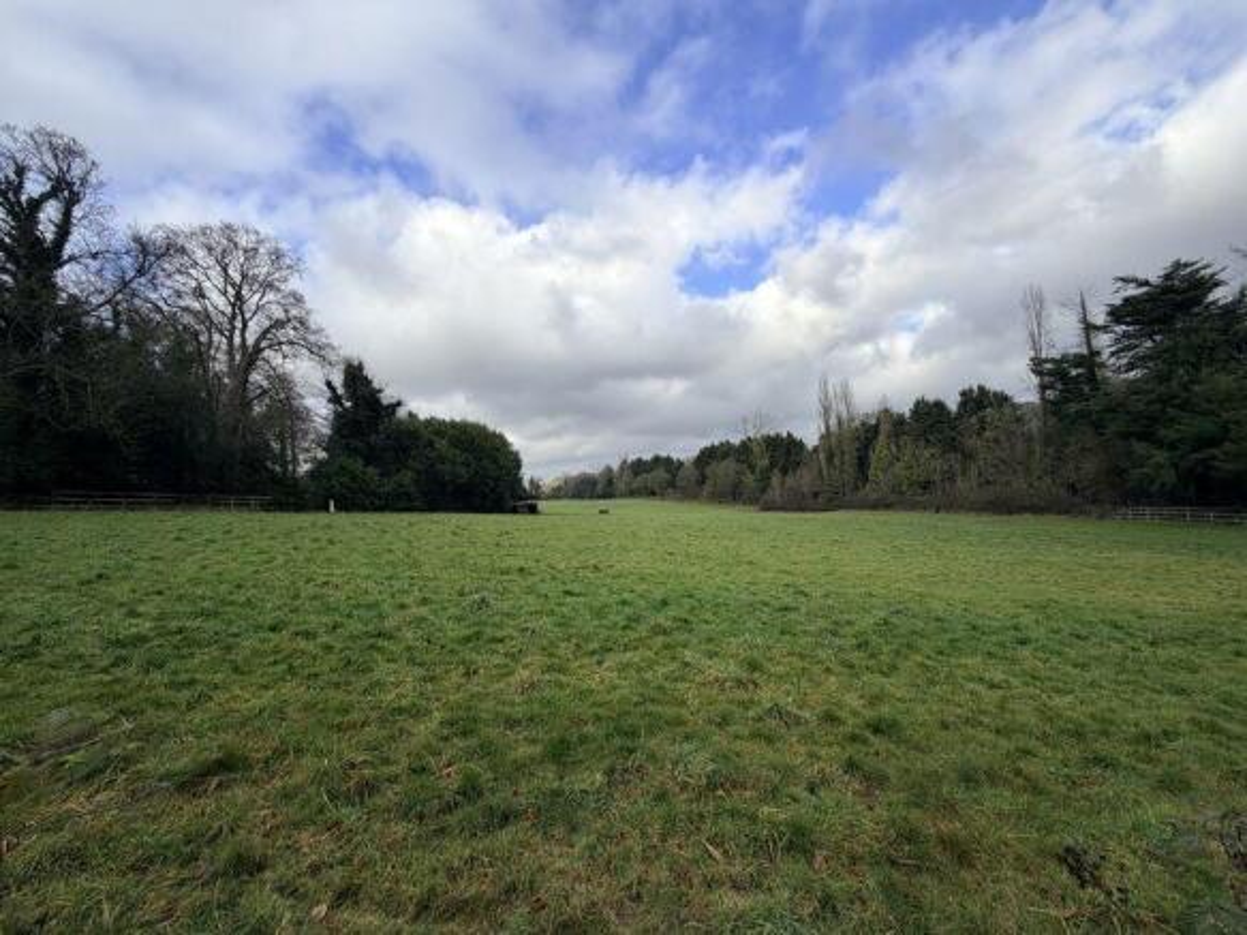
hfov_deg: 102.1
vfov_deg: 85.7
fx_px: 504
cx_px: 624
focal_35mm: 14
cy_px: 468
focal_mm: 2.22
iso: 32
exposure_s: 1/770
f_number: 2.2
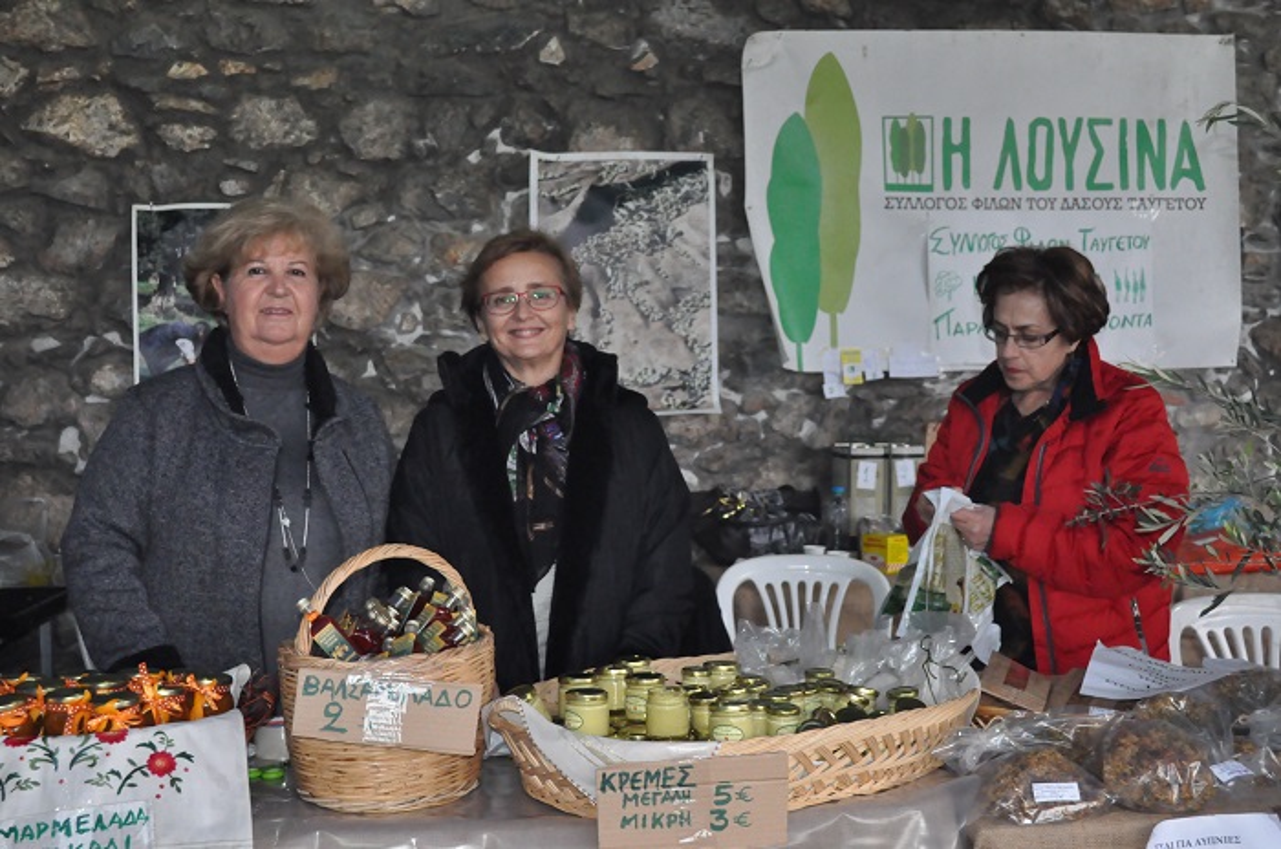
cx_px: 640
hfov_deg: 43.7
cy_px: 424
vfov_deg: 29.8
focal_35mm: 45
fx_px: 1598
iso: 3200
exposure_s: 1/60
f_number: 5.6
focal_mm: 30
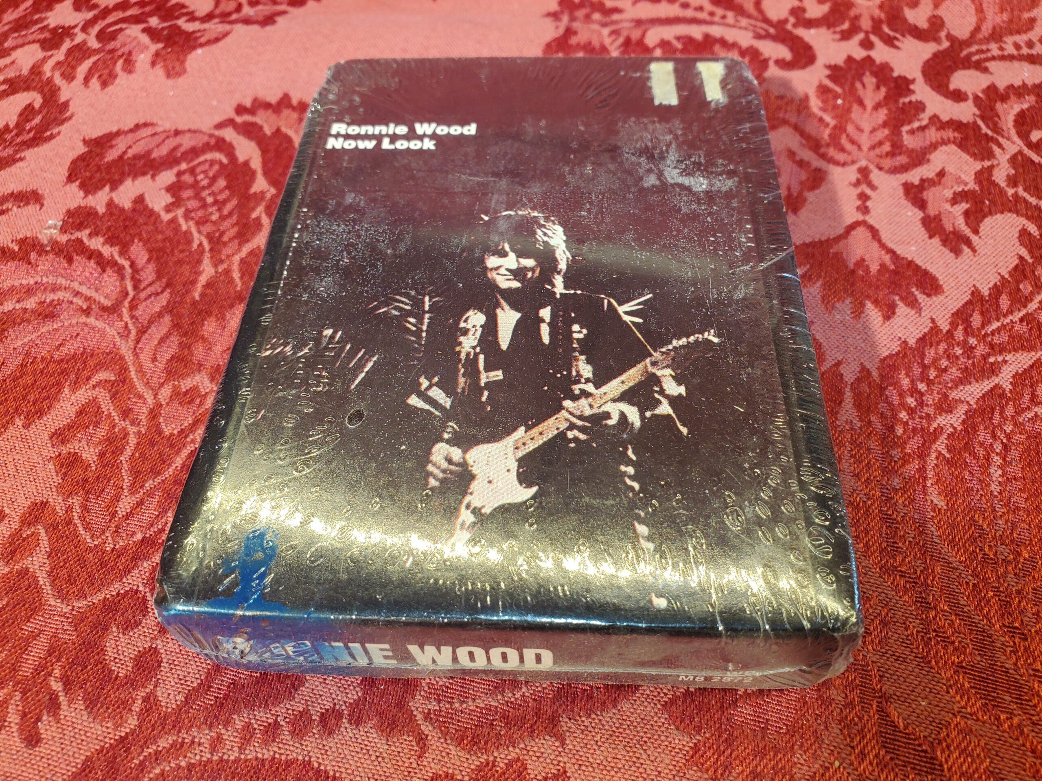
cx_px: 521
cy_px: 390
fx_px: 783
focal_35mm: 26
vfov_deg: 53.1
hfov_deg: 67.3
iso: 200
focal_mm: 4.3
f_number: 2.4
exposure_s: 1/60
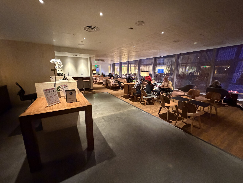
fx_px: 98
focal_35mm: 14
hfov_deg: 102.1
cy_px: 92
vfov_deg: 85.7
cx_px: 122
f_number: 2.2
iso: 1600
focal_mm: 2.22
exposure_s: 1/40
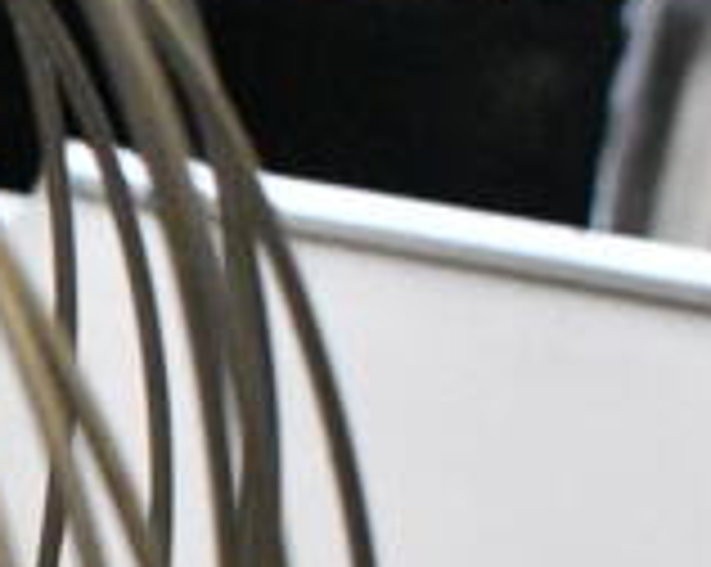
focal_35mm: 204
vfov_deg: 7.5
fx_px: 4281
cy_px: 763
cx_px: -634
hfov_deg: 9.0
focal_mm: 25
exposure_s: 1/250
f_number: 6.3
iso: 6400
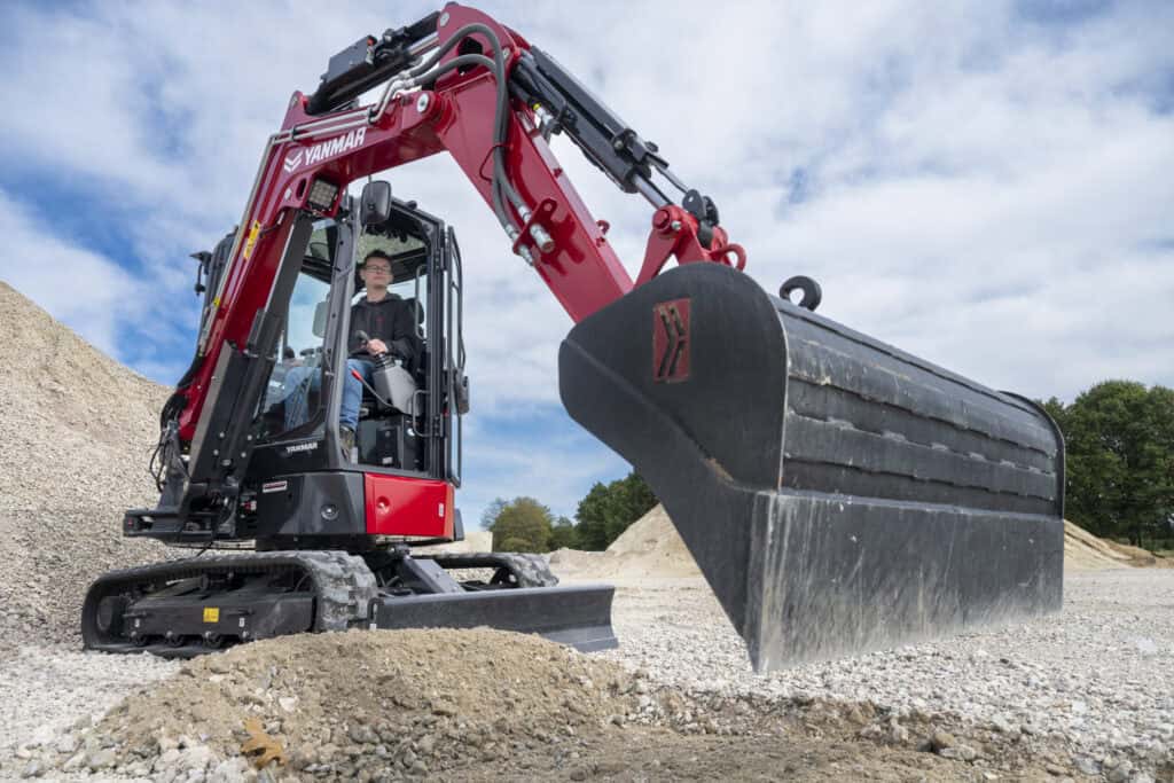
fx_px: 783
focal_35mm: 24
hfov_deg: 73.7
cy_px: 392
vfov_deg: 53.1
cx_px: 587
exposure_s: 1/200
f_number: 7.1
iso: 100
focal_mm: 24
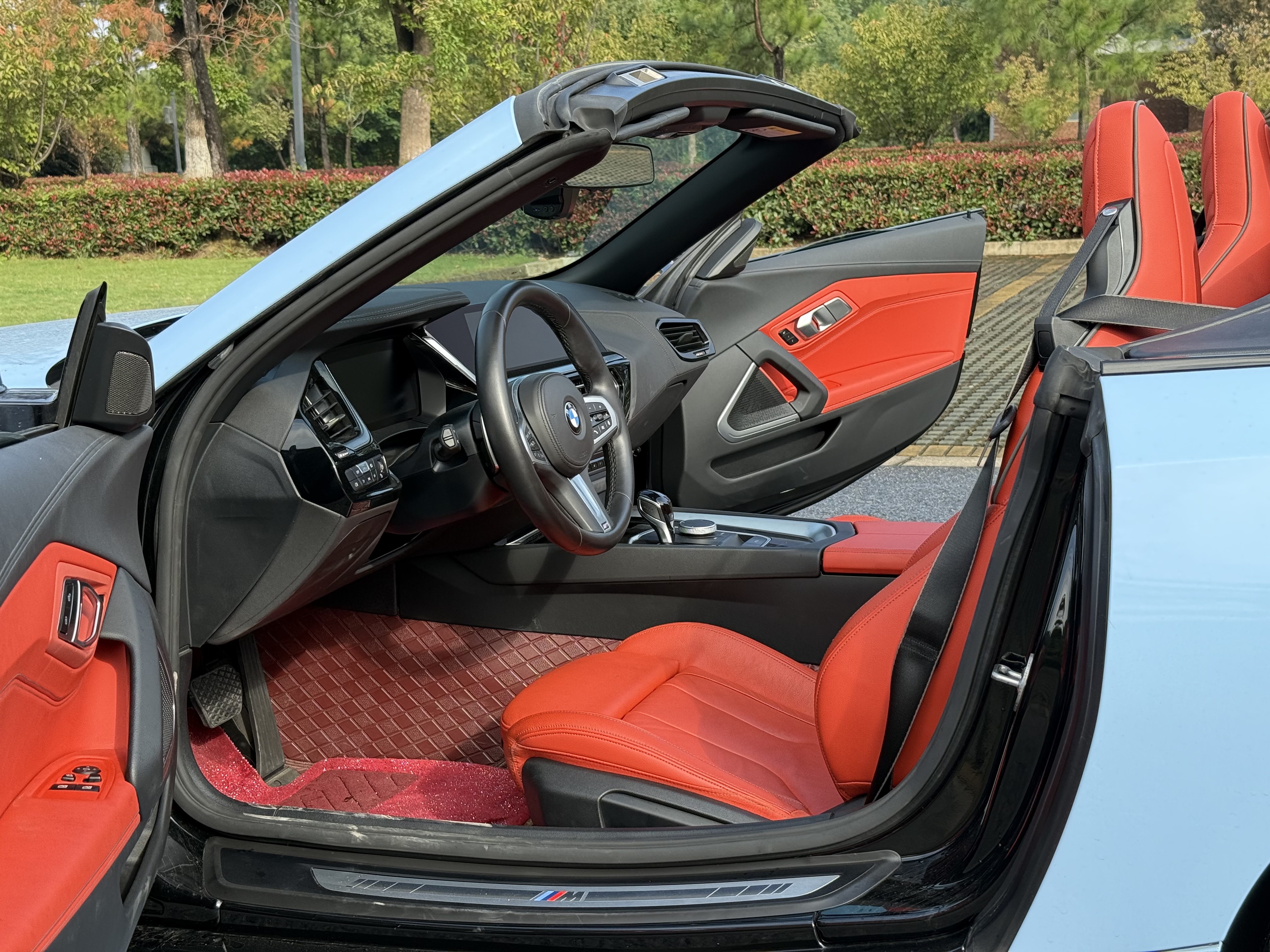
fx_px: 1761
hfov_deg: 39.7
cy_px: 476
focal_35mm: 48
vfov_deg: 30.3
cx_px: 635
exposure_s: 1/906
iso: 80
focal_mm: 6.76
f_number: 1.78
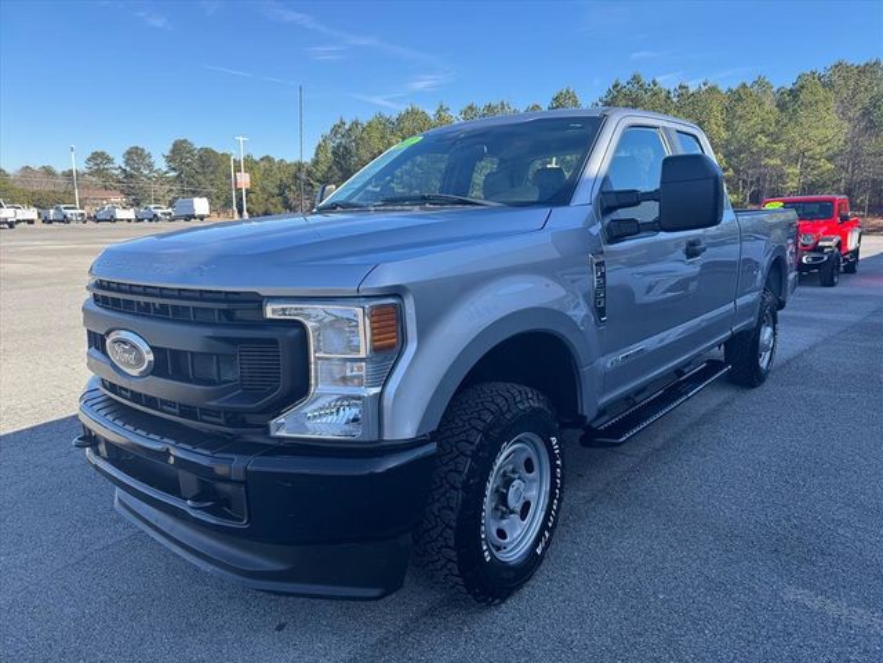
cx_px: 442
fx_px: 612
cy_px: 332
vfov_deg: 56.8
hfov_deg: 71.6
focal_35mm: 24
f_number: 1.78
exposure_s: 1/1215
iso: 80
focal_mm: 6.76
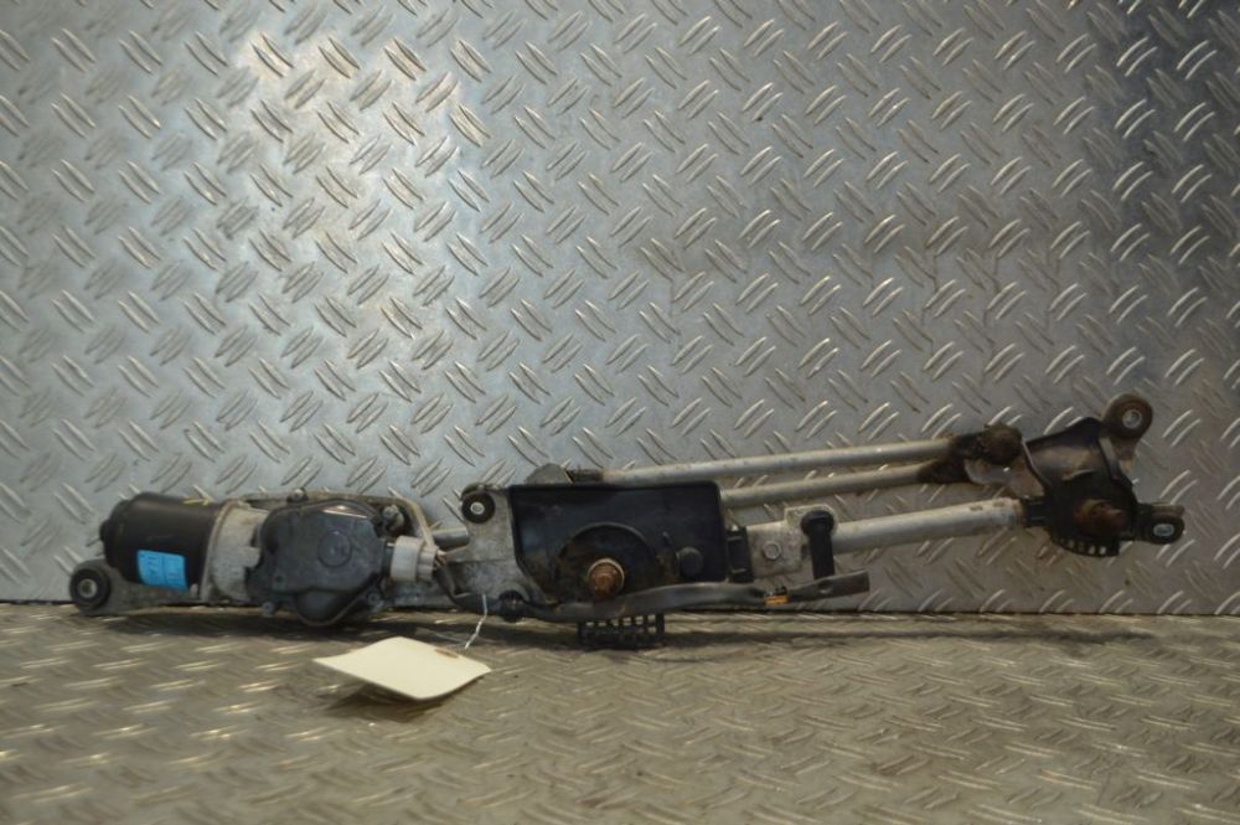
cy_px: 412
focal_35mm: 36
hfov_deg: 53.2
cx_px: 620
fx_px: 1239
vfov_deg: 36.8
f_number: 5
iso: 400
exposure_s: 1/100
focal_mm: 24
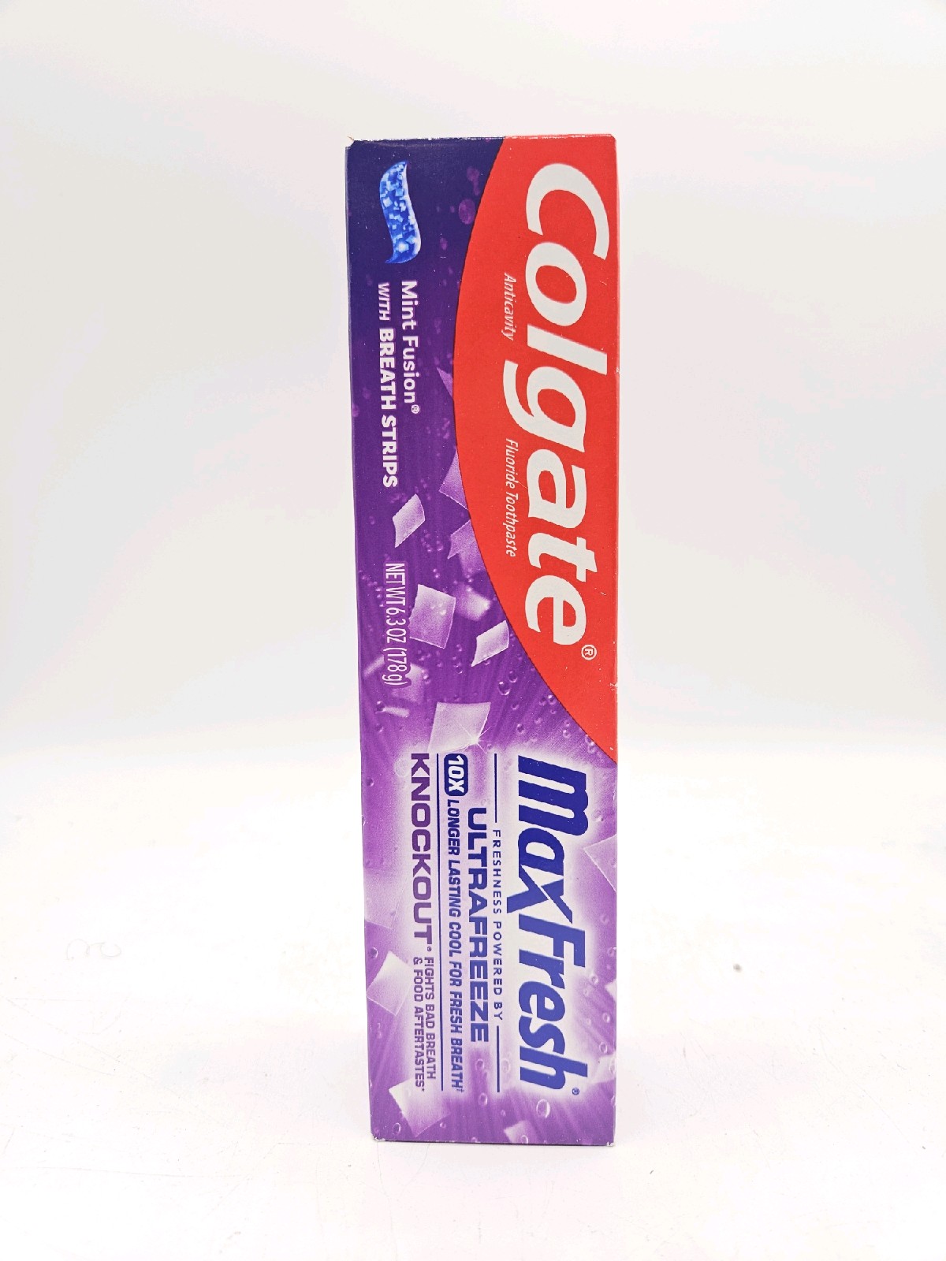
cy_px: 630
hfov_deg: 58.9
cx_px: 473
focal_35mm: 23
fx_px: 838
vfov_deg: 73.9
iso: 25
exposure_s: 1/196
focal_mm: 5.4
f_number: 1.8
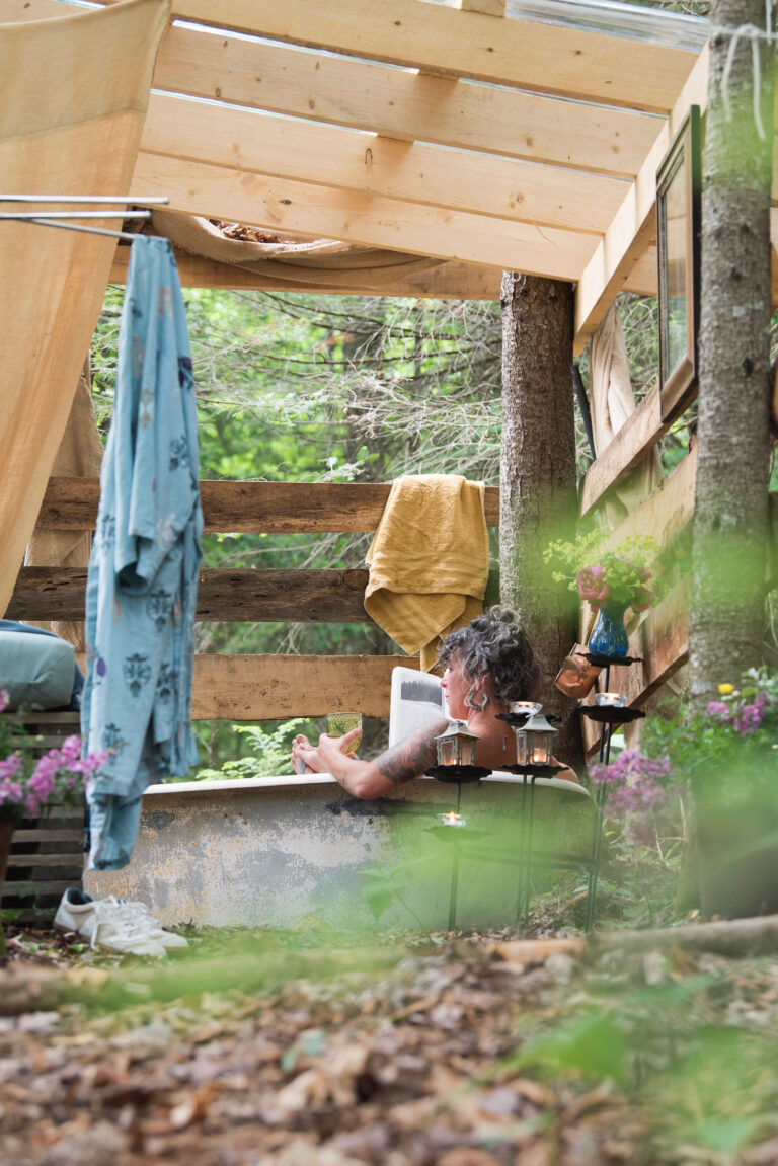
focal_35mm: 110
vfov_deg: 18.6
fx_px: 3563
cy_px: 583
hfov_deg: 12.5
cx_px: 389
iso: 250
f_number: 5
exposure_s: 1/15
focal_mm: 110
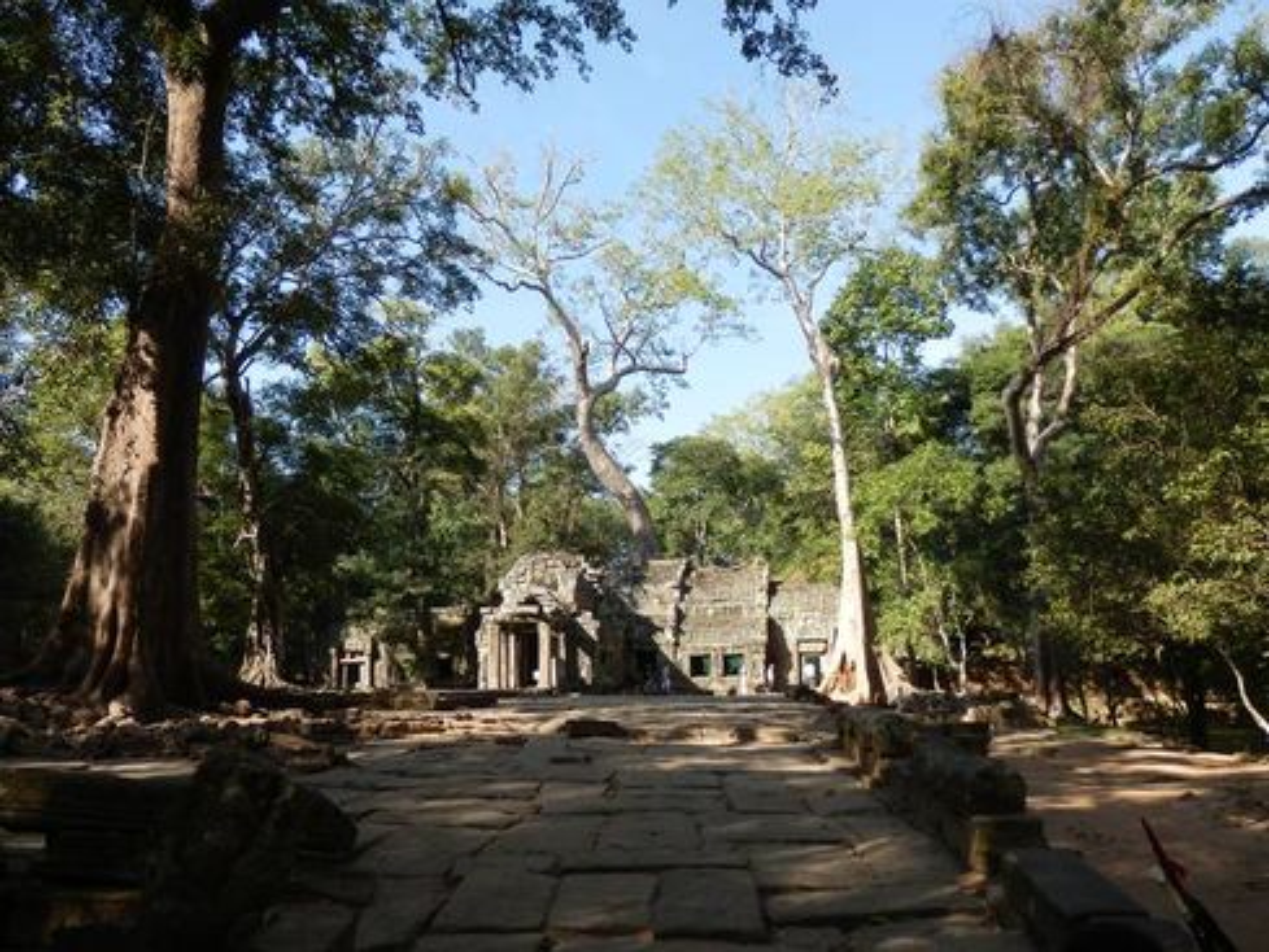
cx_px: 634
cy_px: 476
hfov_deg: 69.4
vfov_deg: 54.9
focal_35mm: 25
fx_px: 917
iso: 80
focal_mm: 4.5
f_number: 3
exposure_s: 1/400
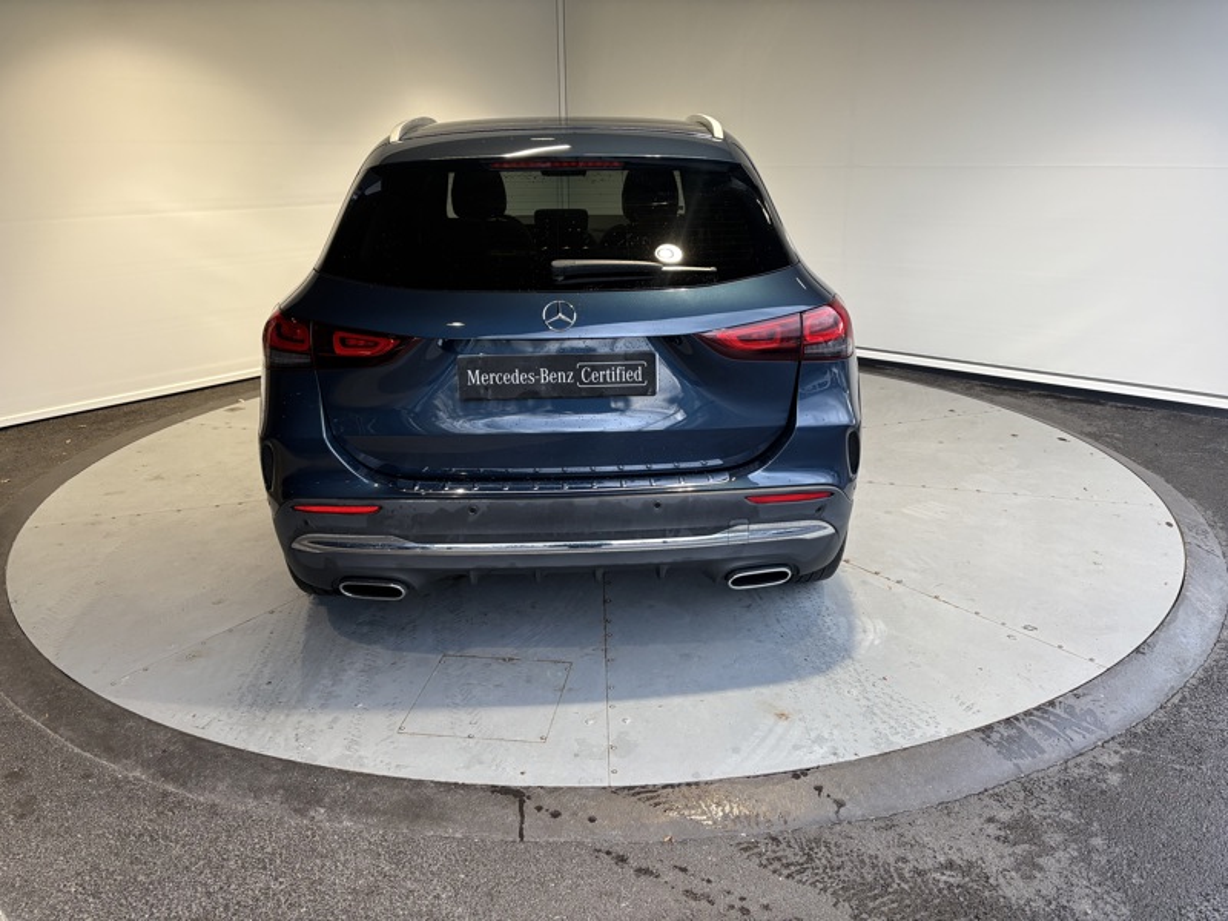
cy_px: 460
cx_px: 614
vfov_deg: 53.1
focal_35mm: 26
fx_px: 922
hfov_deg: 67.3
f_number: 1.6
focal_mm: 5.96
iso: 100
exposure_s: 1/100
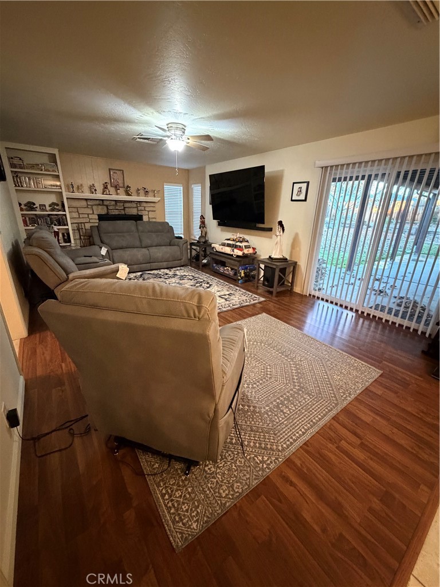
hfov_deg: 85.7
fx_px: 237
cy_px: 294
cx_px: 220
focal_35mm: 14
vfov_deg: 102.1
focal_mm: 2.22
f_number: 2.2
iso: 1000
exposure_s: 1/40
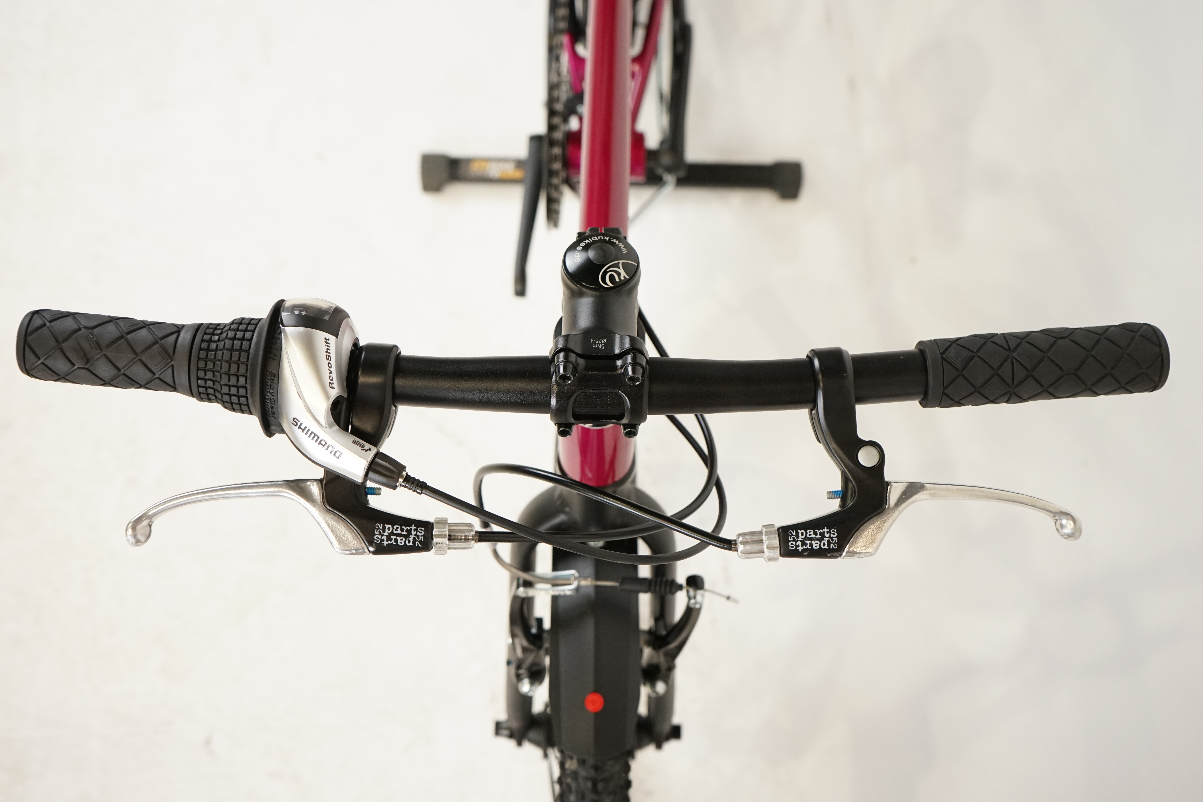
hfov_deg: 54.4
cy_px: 401
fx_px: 1169
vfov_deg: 37.9
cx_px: 602
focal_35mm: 35
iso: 2500
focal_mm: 35
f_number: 5.6
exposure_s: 1/200
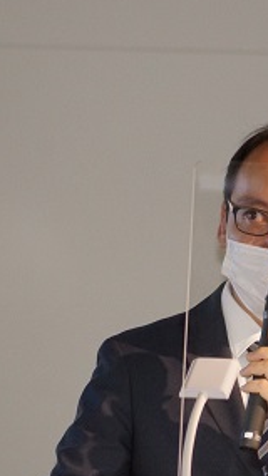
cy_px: 259
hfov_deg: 2.2
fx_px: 7104
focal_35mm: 563
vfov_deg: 3.8
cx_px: 260
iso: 1250
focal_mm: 200
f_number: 5.6
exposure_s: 1/160
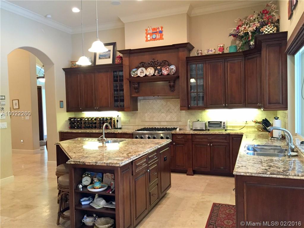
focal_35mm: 29
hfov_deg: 61.7
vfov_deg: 48.2
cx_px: 152
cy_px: 114
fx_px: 255
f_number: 2.2
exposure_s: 1/30
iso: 160
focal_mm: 4.15
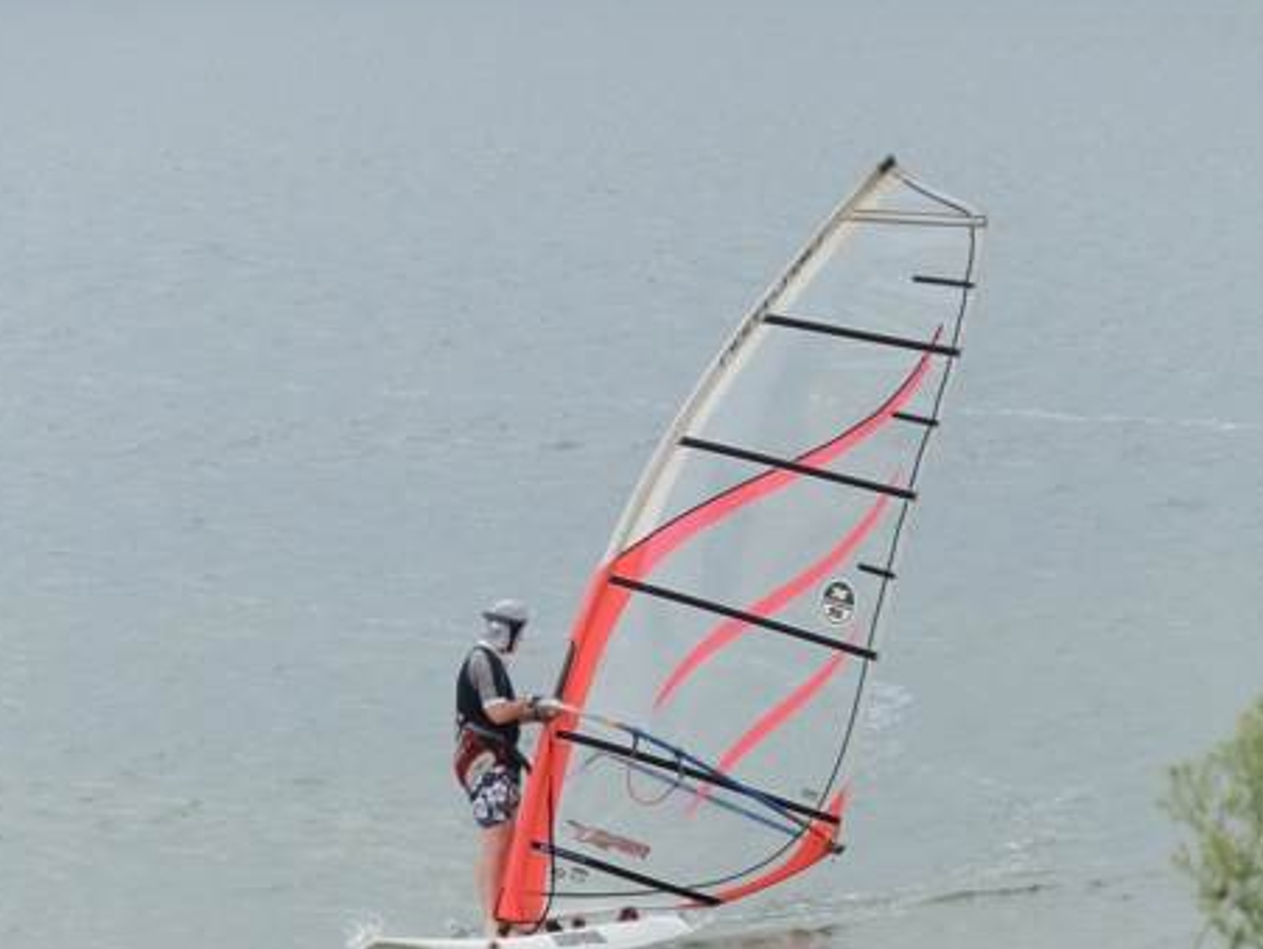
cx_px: 518
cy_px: 641
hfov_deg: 5.5
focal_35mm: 363
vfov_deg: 4.1
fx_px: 13255
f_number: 4.2
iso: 125
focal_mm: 45.79
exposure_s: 1/200
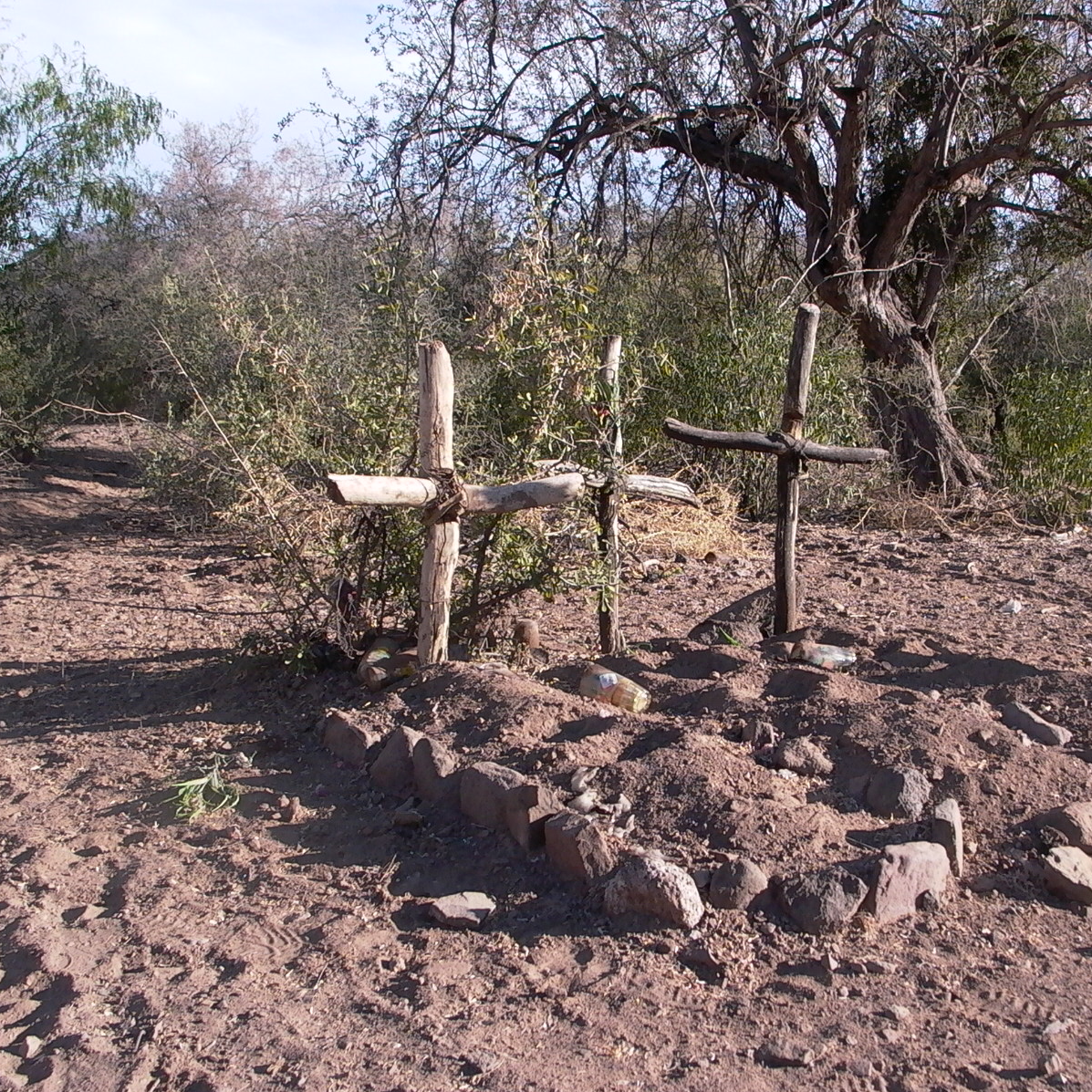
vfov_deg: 42.8
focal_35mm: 39
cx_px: 663
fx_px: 1392
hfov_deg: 42.6
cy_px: 546
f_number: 4.59
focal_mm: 7.13
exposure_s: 1/559
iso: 100
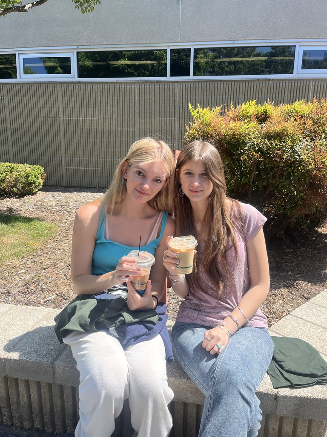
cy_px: 218
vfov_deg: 67.3
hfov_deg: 53.1
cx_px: 164
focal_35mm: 26
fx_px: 327
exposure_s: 1/1066
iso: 50
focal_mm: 5.1
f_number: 1.6
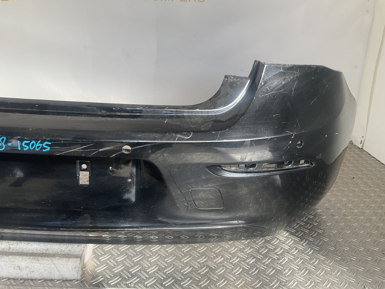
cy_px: 144
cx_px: 192
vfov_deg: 48.2
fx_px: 323
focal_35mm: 29
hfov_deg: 61.7
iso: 16
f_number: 1.8
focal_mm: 3
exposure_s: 1/273
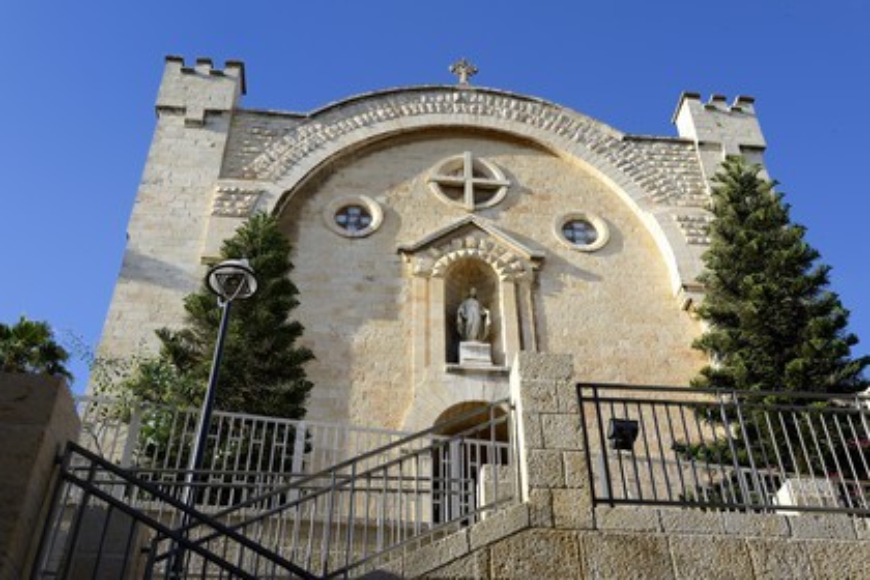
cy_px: 290
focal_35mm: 36
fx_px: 870
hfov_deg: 53.1
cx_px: 435
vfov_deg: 36.9
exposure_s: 1/640
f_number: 5.6
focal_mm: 36
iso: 200
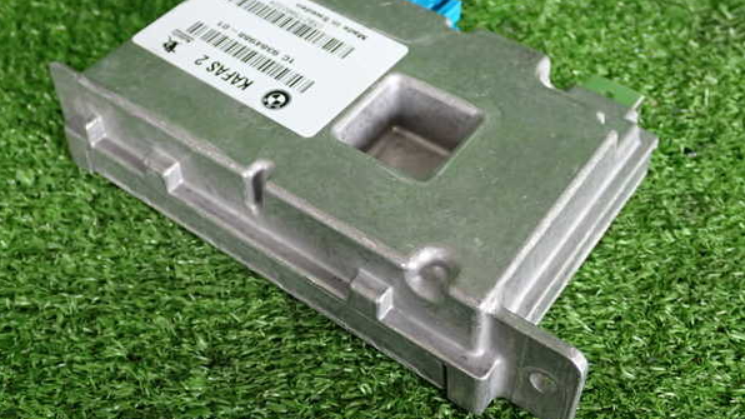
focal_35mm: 45
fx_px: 889
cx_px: 371
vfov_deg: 26.5
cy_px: 189
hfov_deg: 45.5
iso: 400
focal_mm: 7.31
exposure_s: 1/40
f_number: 2.8
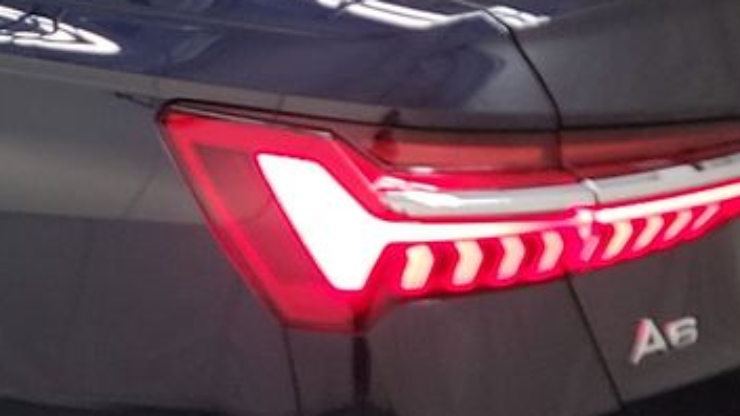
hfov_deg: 16.9
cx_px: -244
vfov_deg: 10.1
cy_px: 57
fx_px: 2335
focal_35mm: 119
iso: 199
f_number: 1.8
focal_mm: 6.7
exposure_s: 1/59
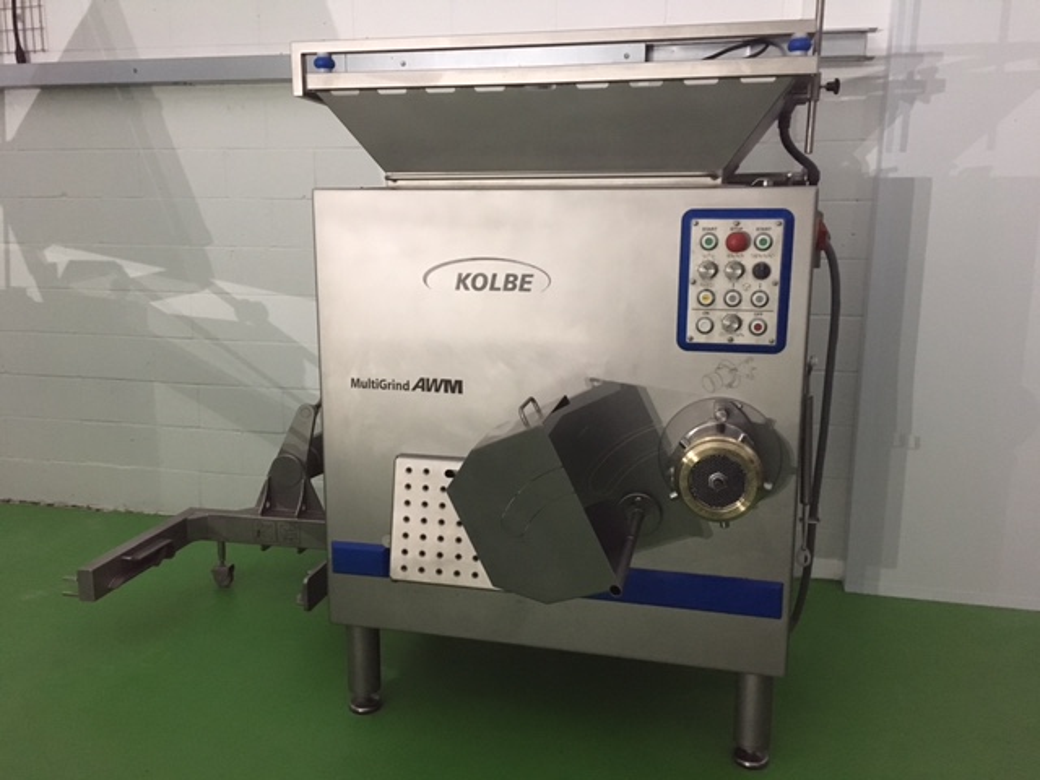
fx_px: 871
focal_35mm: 29
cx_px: 520
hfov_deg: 61.7
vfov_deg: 48.2
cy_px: 390
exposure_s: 1/17
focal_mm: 4.15
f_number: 2.2
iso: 250
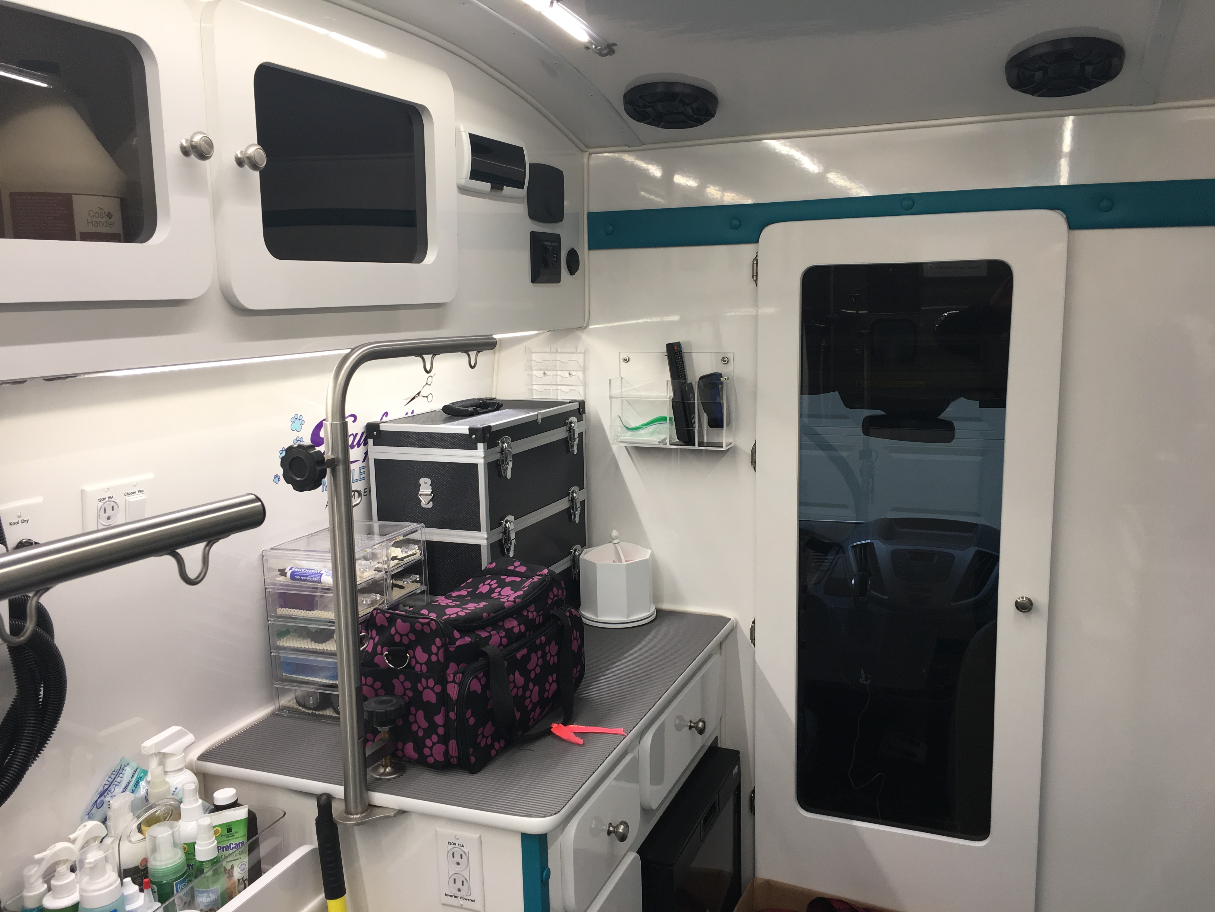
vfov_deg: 48.2
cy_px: 456
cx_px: 608
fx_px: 1018
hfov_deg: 61.7
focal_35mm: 29
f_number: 2.2
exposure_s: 1/60
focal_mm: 4.15
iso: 32
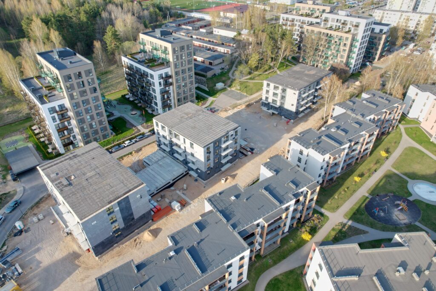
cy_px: 146
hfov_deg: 78.6
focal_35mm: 22
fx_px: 266
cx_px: 218
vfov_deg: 57.2
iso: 100
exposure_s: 1/400
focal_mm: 8.38
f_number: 2.8
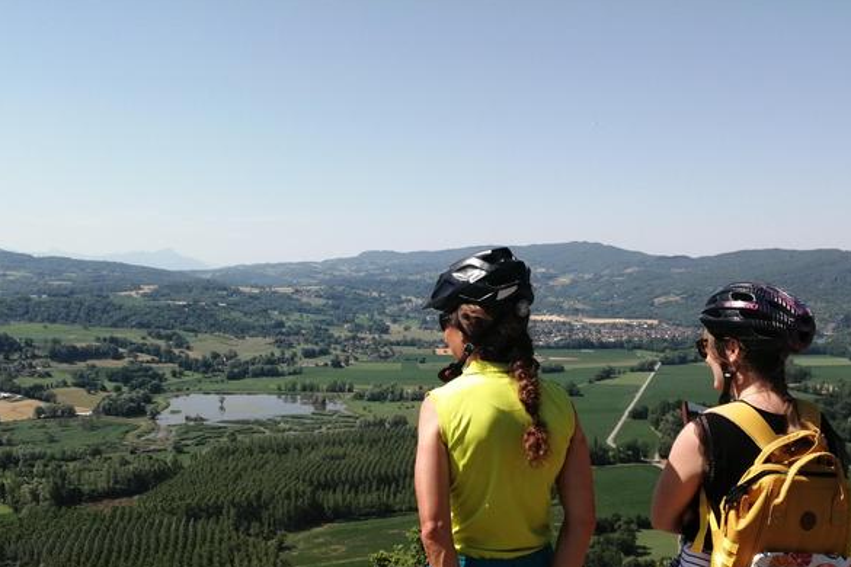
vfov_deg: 35.1
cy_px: 430
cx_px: 438
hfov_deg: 51.9
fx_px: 875
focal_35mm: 37
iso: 50
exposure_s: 1/1479
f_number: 1.8
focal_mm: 3.62
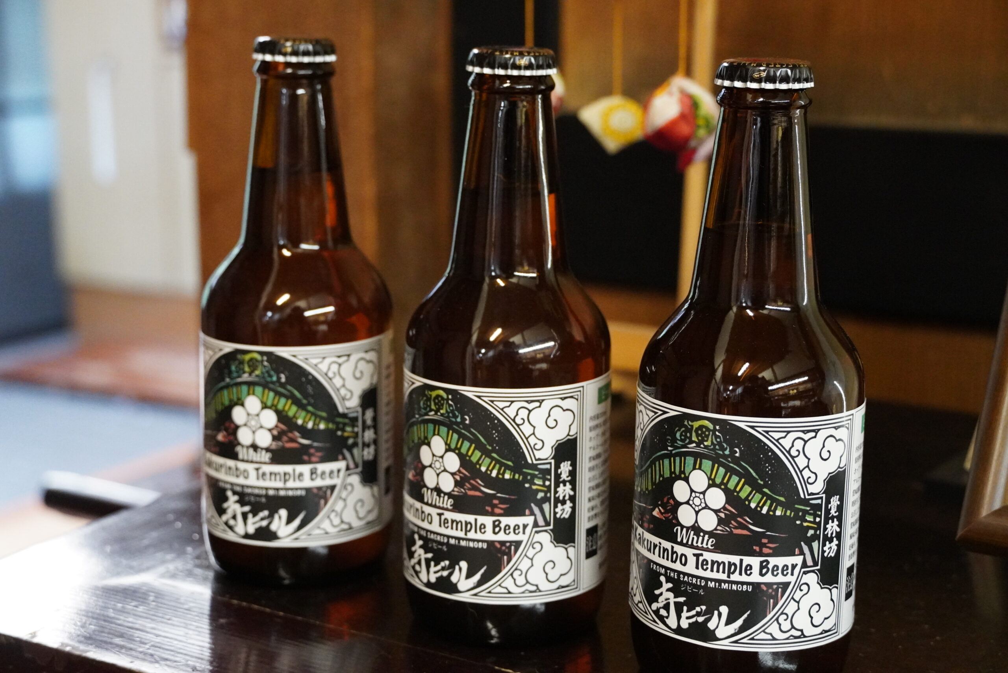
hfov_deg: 31.9
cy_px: 336
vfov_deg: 21.6
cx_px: 504
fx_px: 1765
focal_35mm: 63
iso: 6400
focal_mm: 42
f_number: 5
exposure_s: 1/50
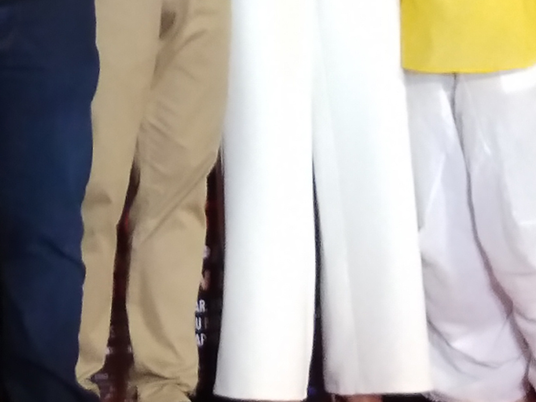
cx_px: -52
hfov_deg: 15.7
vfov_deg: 11.5
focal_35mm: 122
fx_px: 1890
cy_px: -257
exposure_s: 1/33.3
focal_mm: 3.55
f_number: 2
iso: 389
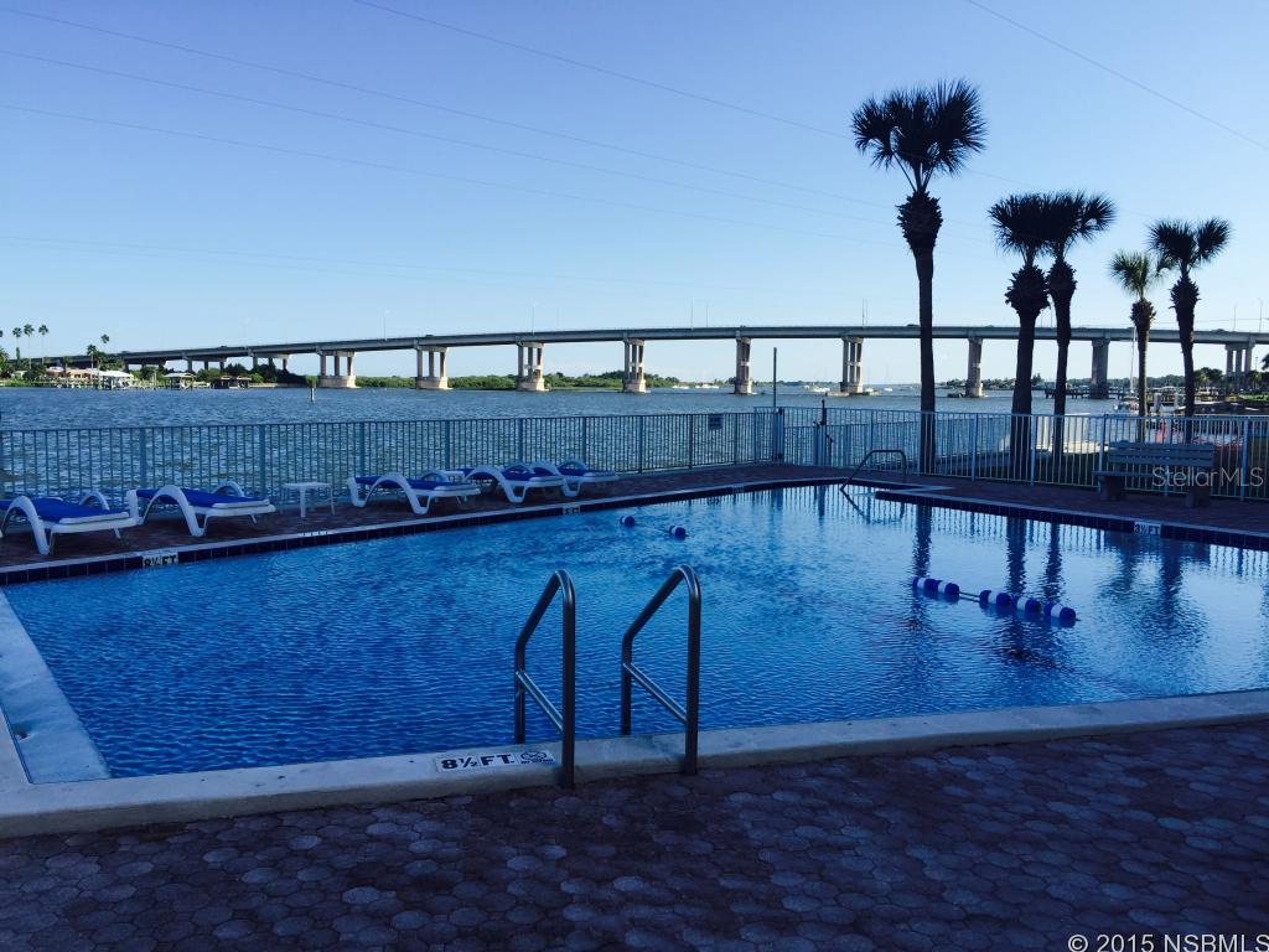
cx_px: 634
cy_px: 476
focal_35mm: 29
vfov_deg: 48.2
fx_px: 1063
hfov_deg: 61.7
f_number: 2.2
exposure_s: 1/1412
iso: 32
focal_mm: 4.15
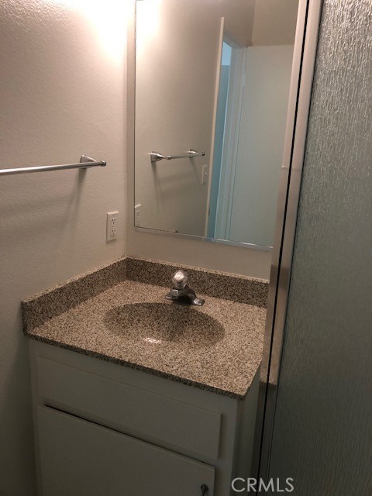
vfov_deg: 63.4
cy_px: 248
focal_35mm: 28
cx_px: 186
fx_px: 401
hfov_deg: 49.7
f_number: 1.8
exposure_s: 1/30
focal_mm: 4
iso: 32
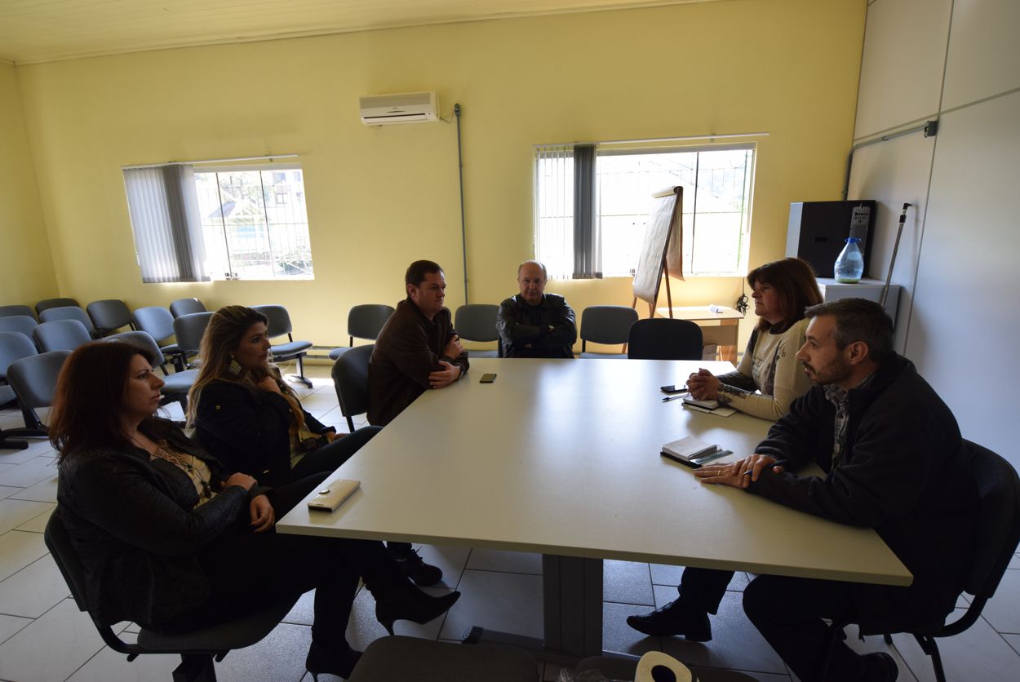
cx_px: 510
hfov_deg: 89.9
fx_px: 510
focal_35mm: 18
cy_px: 341
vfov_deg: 67.5
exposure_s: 1/100
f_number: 5
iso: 400
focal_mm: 12
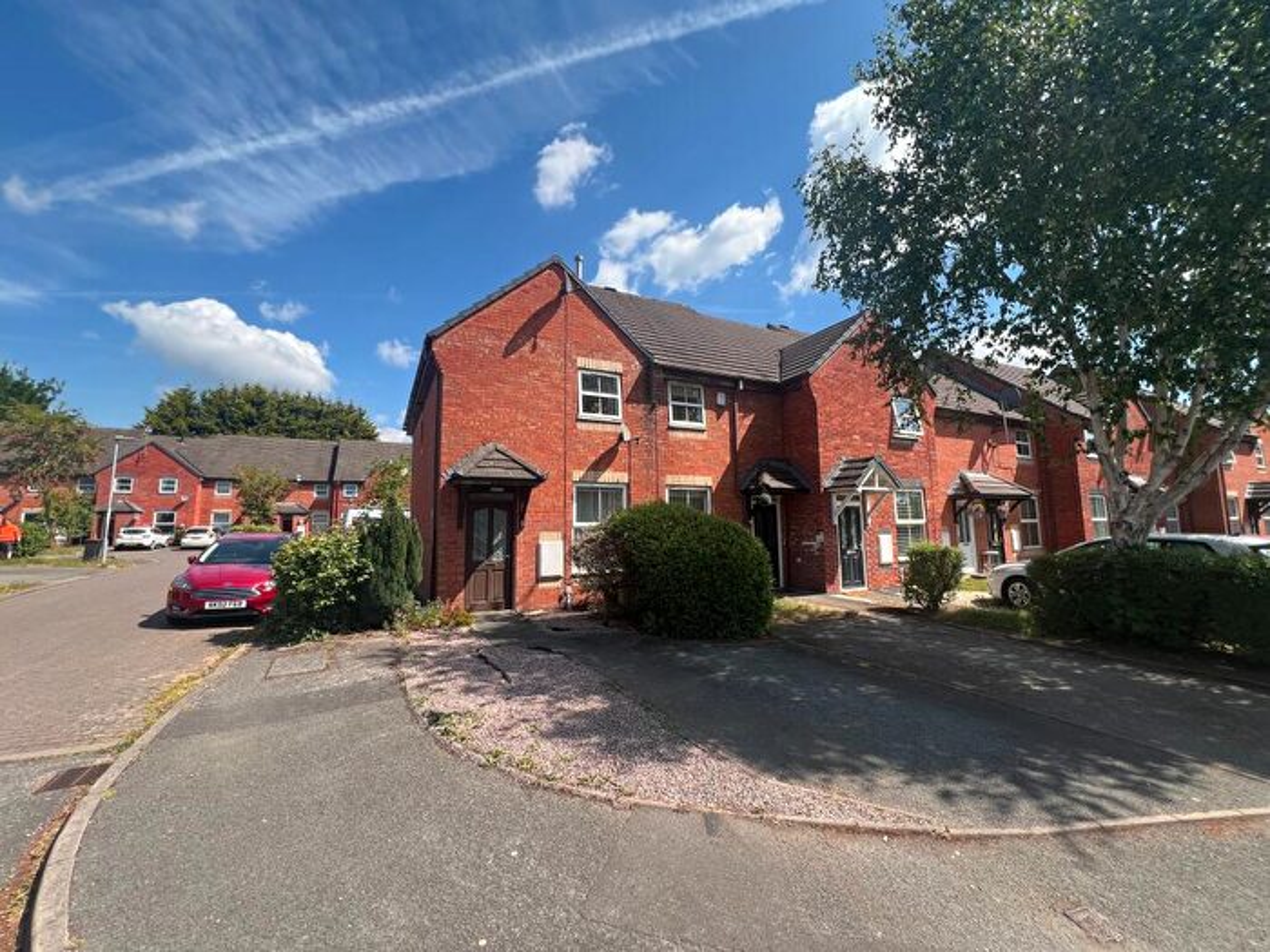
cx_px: 635
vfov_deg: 89.9
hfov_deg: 106.2
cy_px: 476
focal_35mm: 13
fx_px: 477
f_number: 1.8
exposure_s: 1/752
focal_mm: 1.57
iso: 32
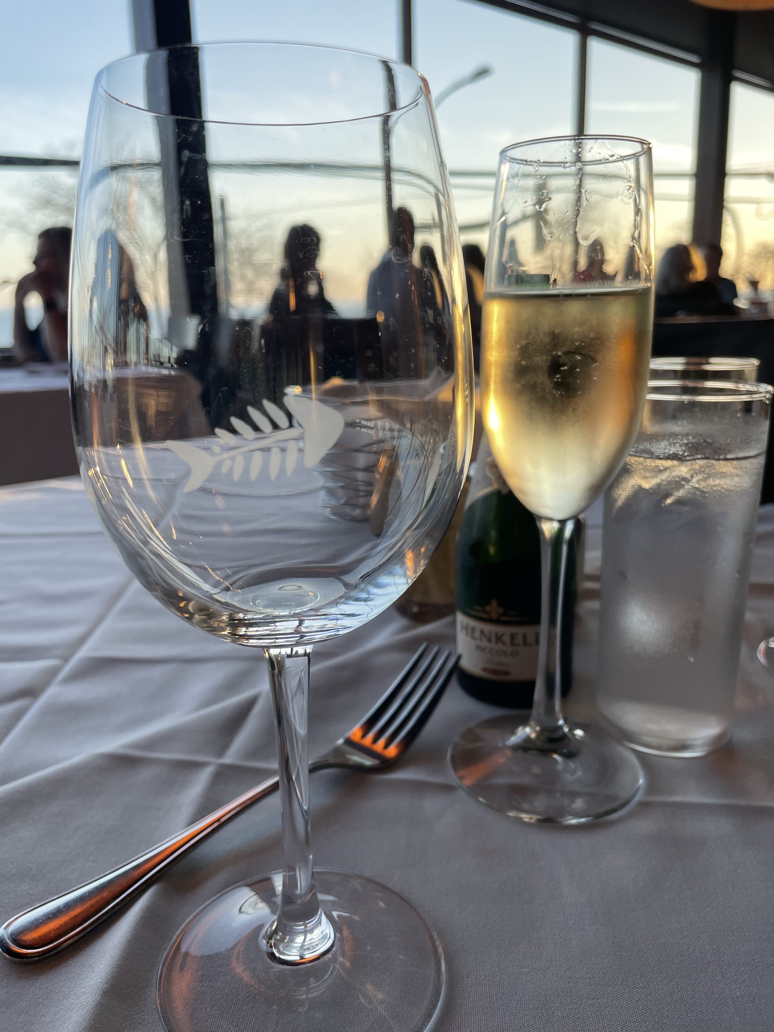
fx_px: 775
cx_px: 387
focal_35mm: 26
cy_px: 516
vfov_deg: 67.3
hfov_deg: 53.1
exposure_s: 1/127
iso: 32
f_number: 1.6
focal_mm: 4.2
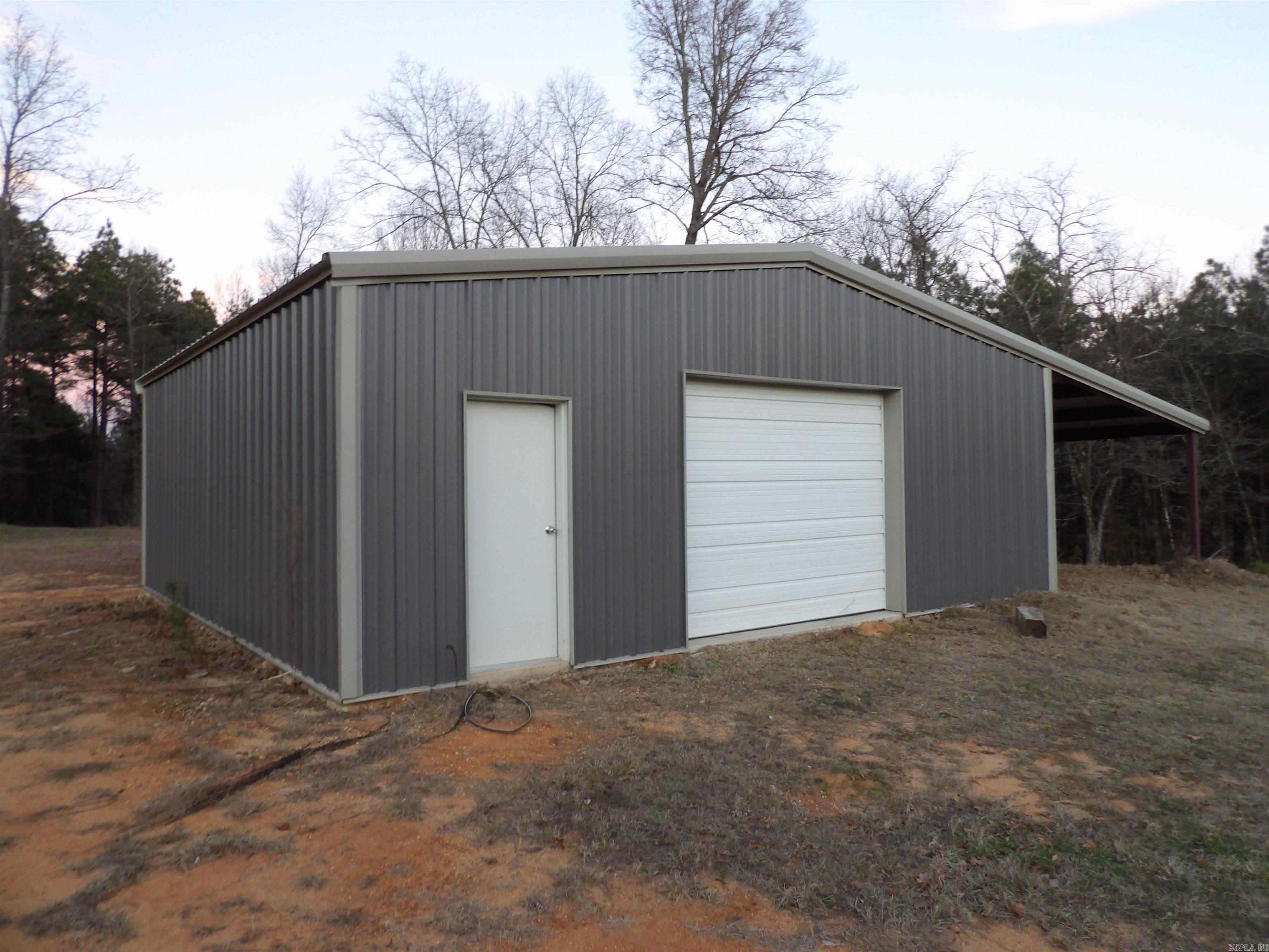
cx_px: 634
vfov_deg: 56.8
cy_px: 476
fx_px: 880
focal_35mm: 24
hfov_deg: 71.6
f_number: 3.2
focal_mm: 4.3
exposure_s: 1/26
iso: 200
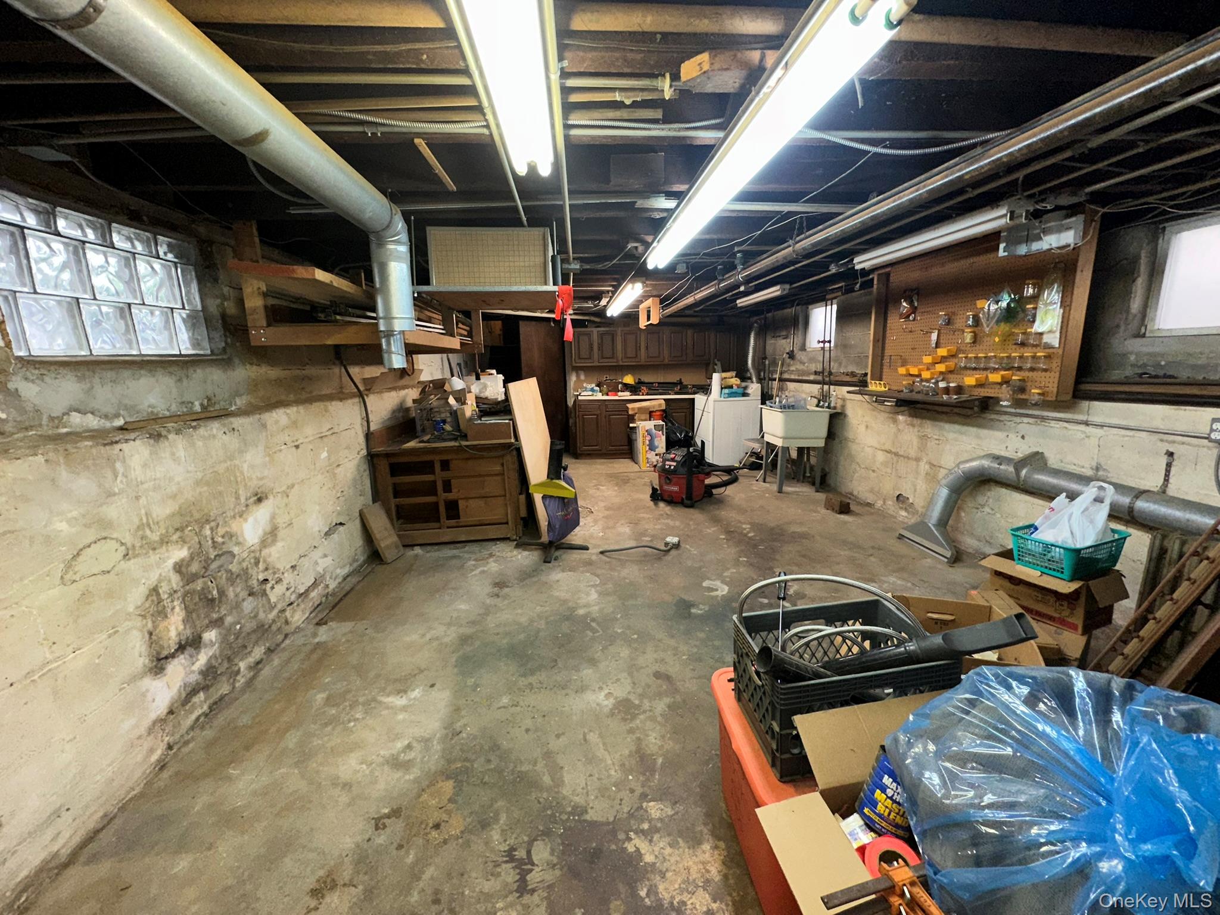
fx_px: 493
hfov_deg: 102.1
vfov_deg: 85.7
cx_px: 610
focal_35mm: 14
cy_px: 458
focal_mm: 2.22
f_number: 2.2
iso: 80
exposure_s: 1/60
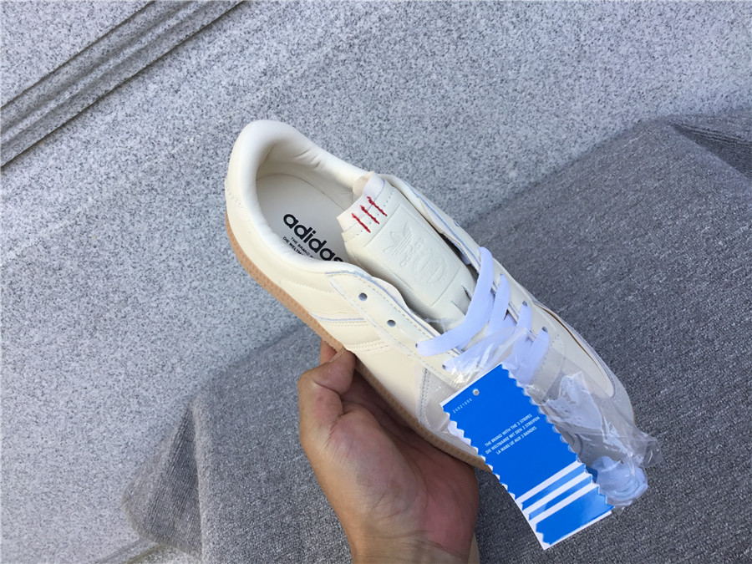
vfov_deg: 45.4
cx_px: 376
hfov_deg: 58.4
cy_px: 282
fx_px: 673
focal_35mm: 31
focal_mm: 3.3
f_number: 2.4
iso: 25
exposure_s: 1/100
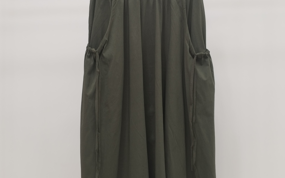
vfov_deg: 30.5
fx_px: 326
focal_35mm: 42
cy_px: 98
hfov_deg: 47.2
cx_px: 141
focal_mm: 4.75
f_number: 1.8
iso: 172
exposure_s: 1/60
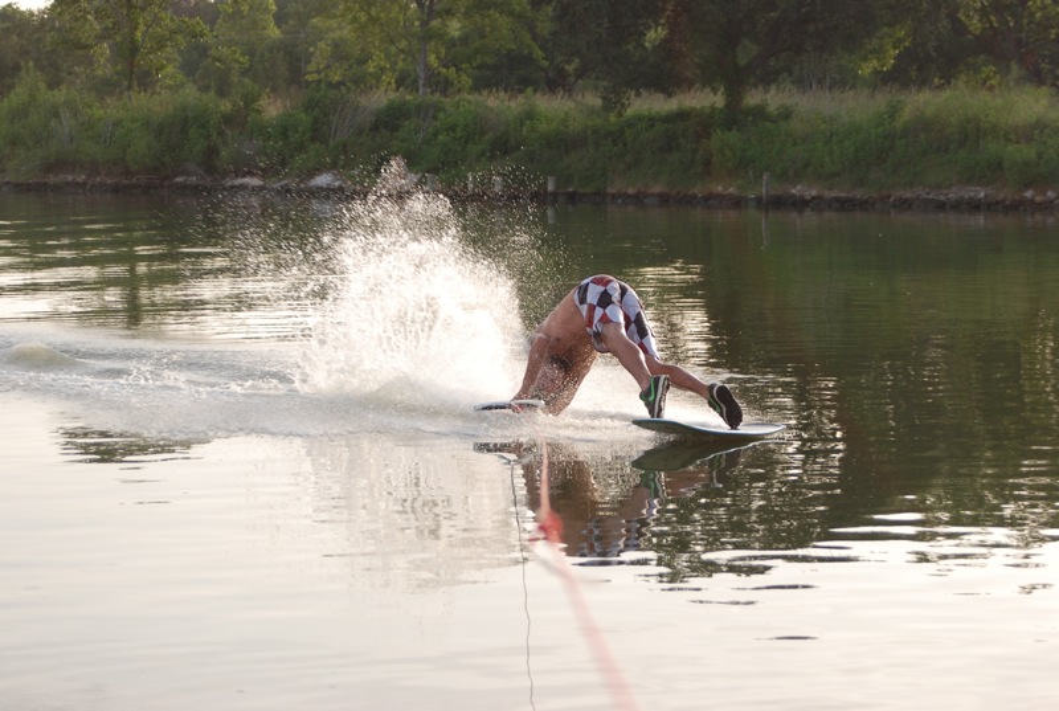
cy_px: 356
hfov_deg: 18.9
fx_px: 3183
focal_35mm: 108
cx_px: 530
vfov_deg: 12.7
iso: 400
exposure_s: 1/500
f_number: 5.6
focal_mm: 72
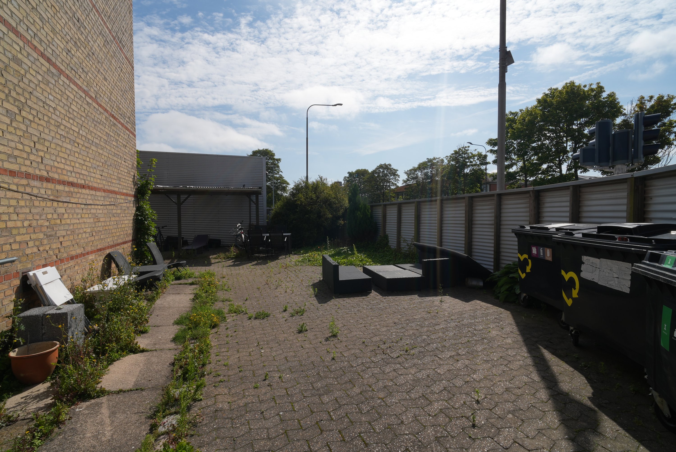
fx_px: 301
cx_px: 338
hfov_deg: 96.7
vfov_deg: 73.8
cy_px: 226
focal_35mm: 16
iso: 80
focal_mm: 16
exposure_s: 1/50
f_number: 20
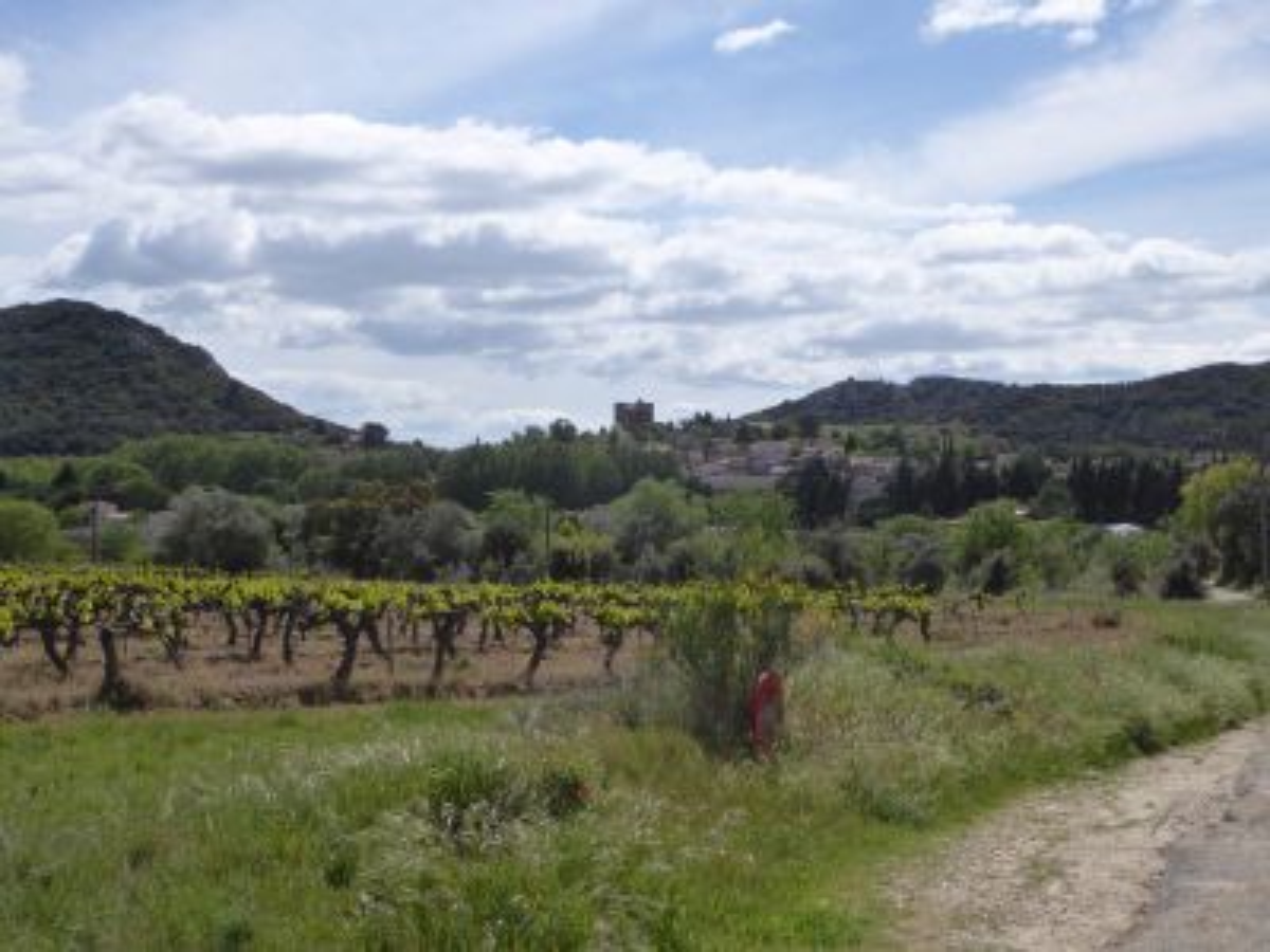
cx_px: 635
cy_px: 476
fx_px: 1944
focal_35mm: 53
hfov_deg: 36.2
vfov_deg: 27.5
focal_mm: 9
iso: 125
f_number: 4.1
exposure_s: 1/1000
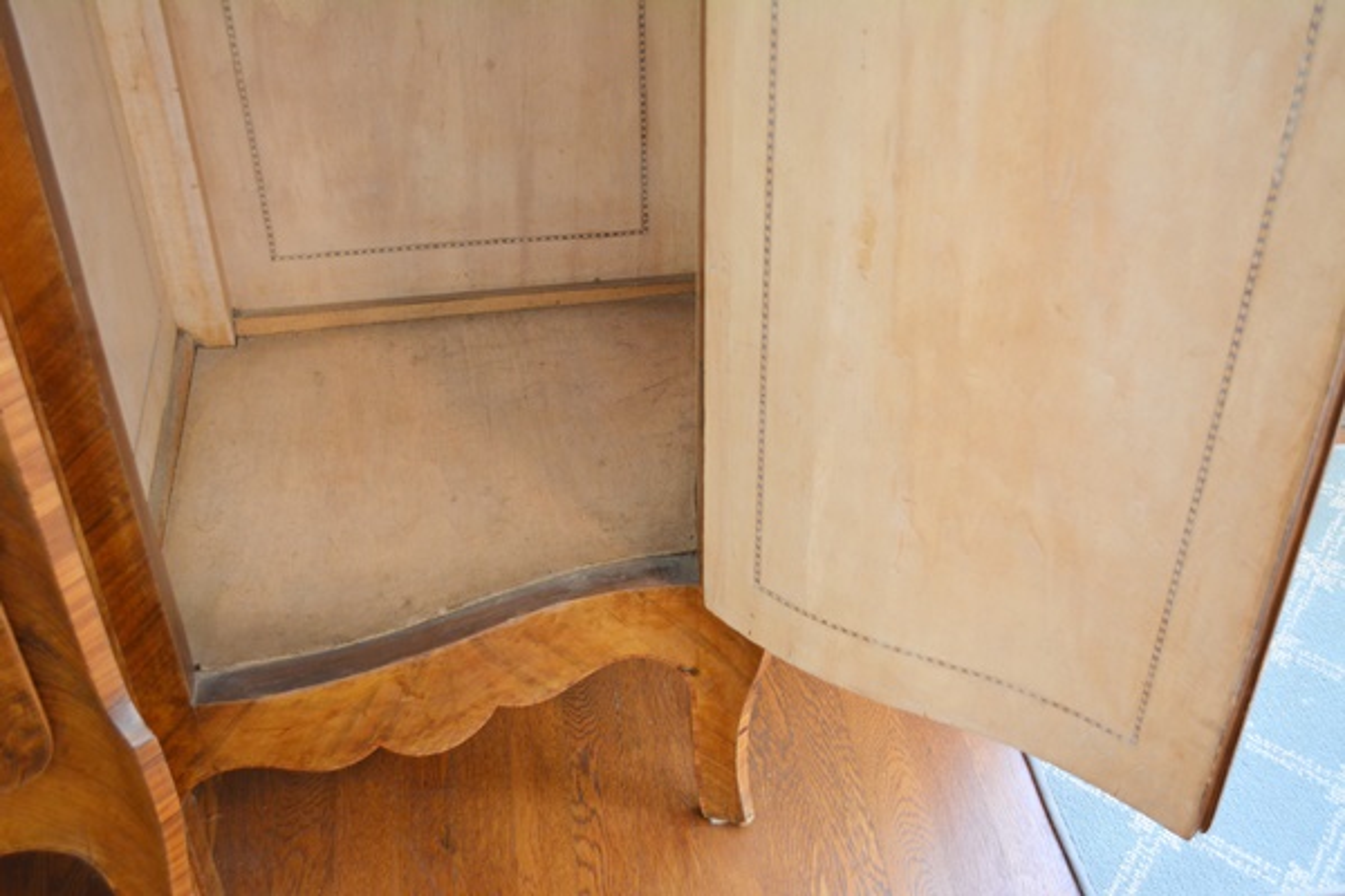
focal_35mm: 42
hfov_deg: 46.4
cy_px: 448
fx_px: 1569
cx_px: 672
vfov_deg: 31.9
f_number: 4.5
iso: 1250
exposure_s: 1/30
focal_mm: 28
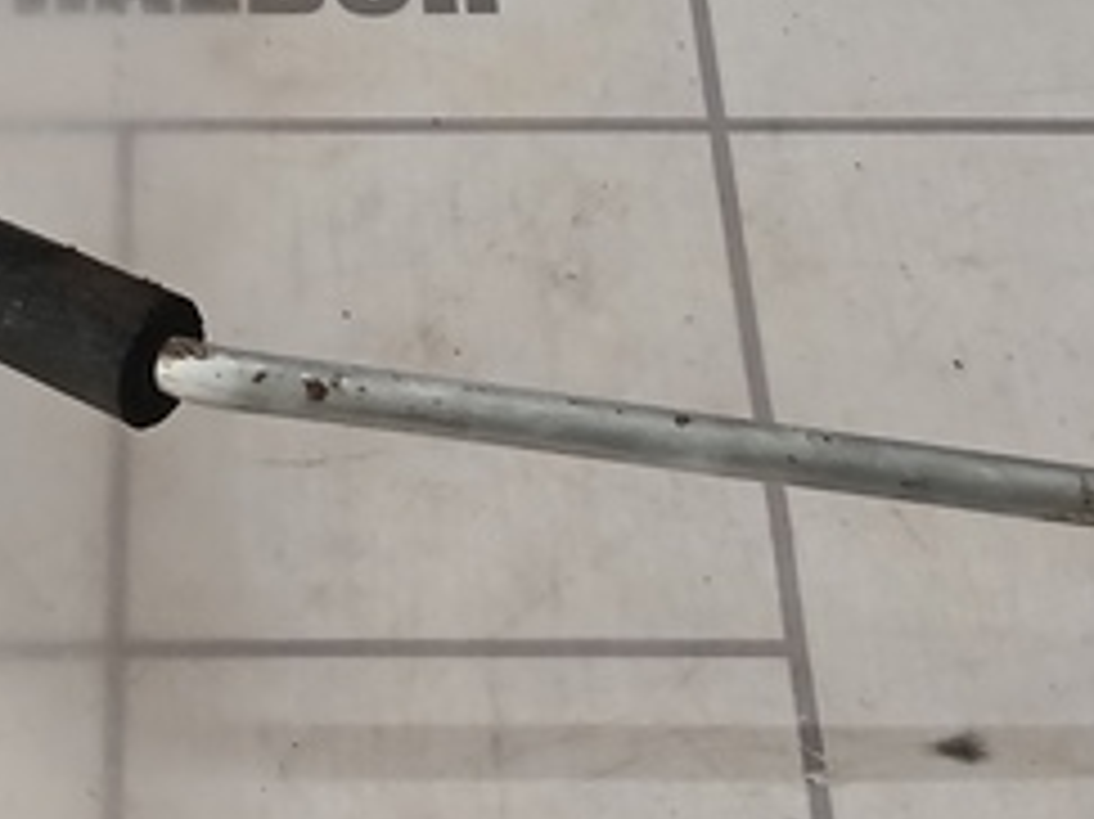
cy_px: -252
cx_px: 252
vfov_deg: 12.6
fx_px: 3601
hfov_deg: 17.2
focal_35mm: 114
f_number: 1.8
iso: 80
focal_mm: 4
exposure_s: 1/50
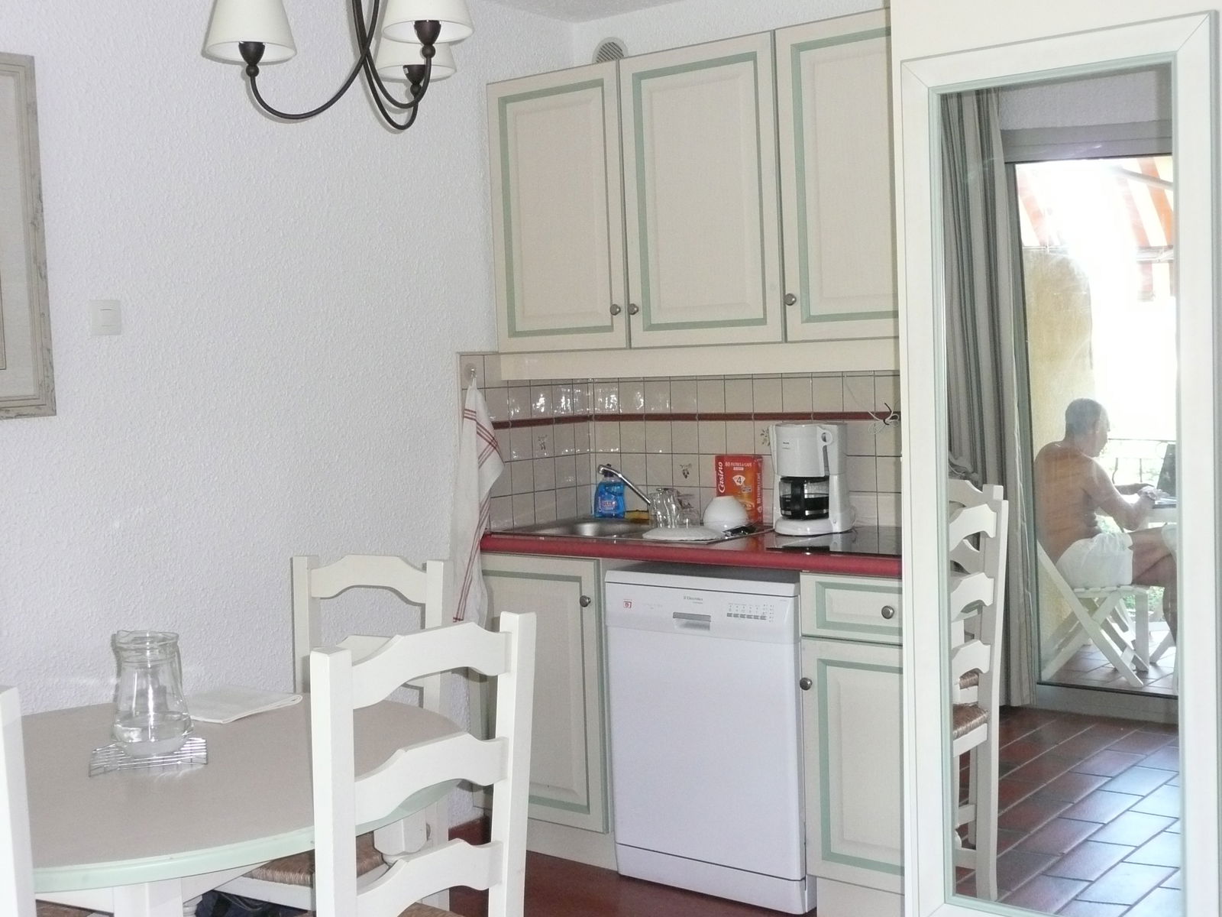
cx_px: 611
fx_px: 1518
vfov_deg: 33.6
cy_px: 458
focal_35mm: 43
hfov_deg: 43.9
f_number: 4
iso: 400
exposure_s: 1/30
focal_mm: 7
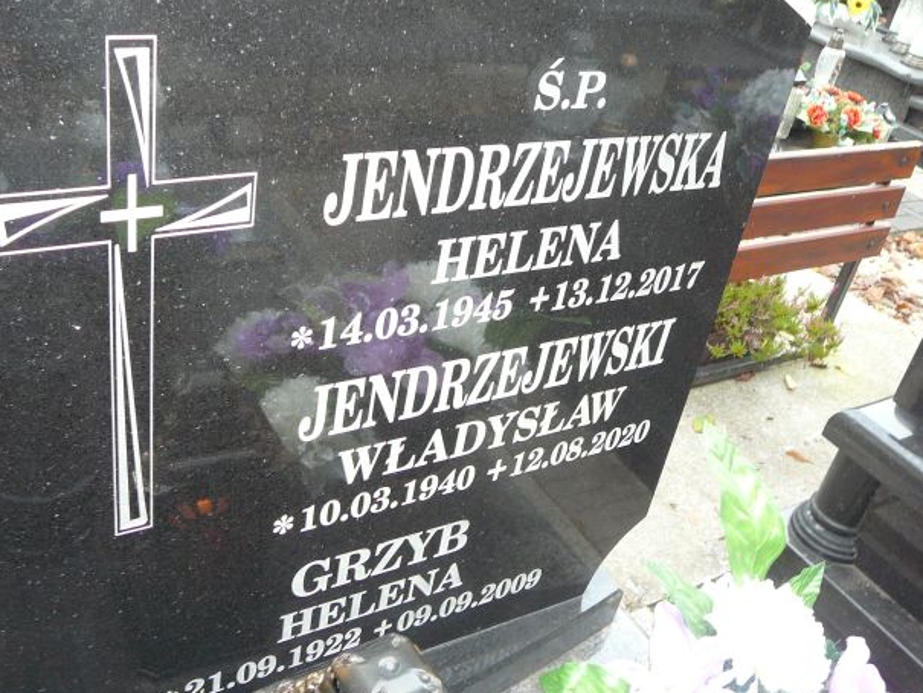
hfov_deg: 50.1
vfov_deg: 38.7
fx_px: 987
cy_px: 359
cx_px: 438
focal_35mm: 37
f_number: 2.8
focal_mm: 5.2
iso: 125
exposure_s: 1/30
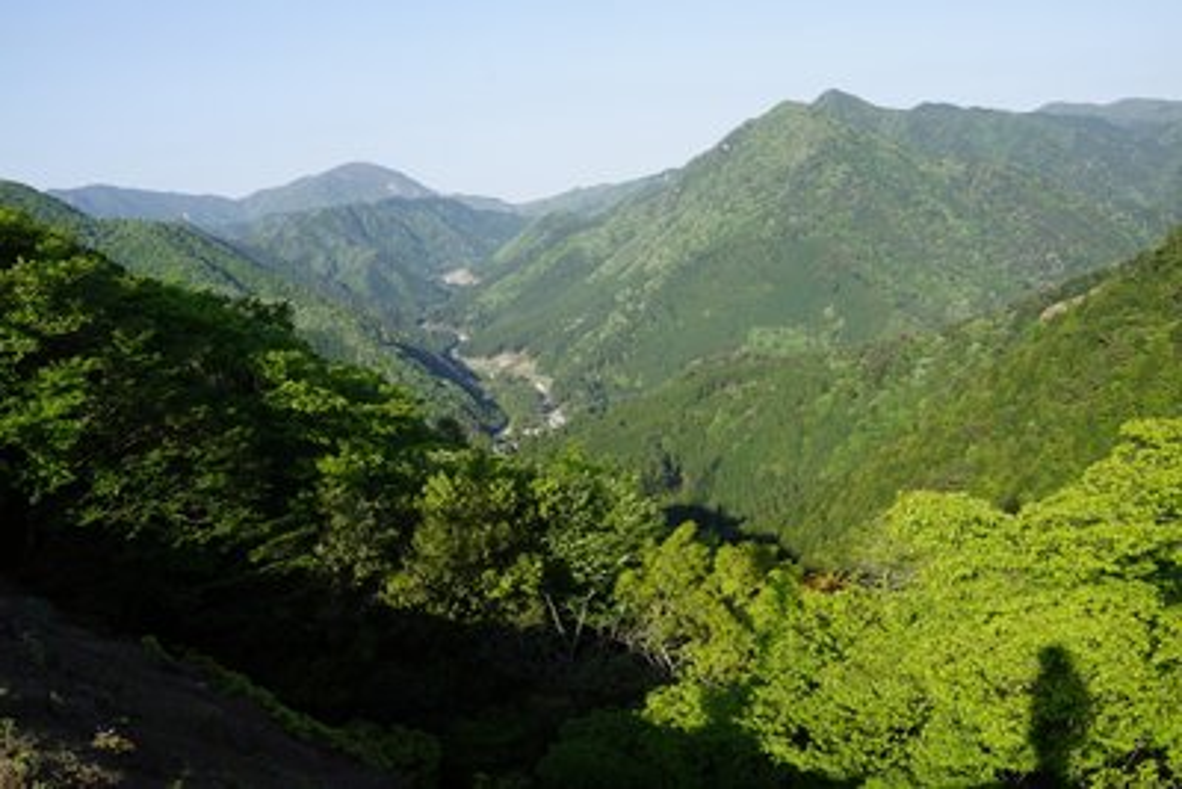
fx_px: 1150
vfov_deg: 37.9
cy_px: 394
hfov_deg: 54.4
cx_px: 591
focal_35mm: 35
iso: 100
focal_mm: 35
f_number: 11
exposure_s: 1/100
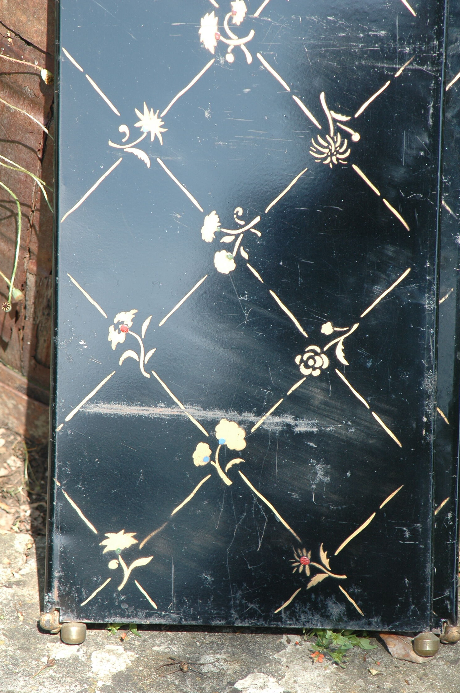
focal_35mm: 181
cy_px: 345
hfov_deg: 7.6
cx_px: 230
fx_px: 3478
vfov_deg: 11.4
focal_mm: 120
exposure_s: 1/200
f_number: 5.6
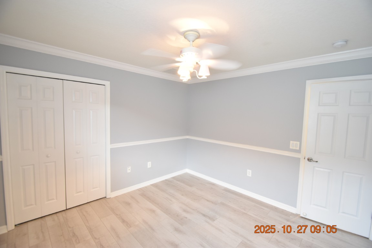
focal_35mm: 15
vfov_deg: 77.3
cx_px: 186
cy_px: 124
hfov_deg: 100.4
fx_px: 155
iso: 800
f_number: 3.5
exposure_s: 1/20
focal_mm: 10
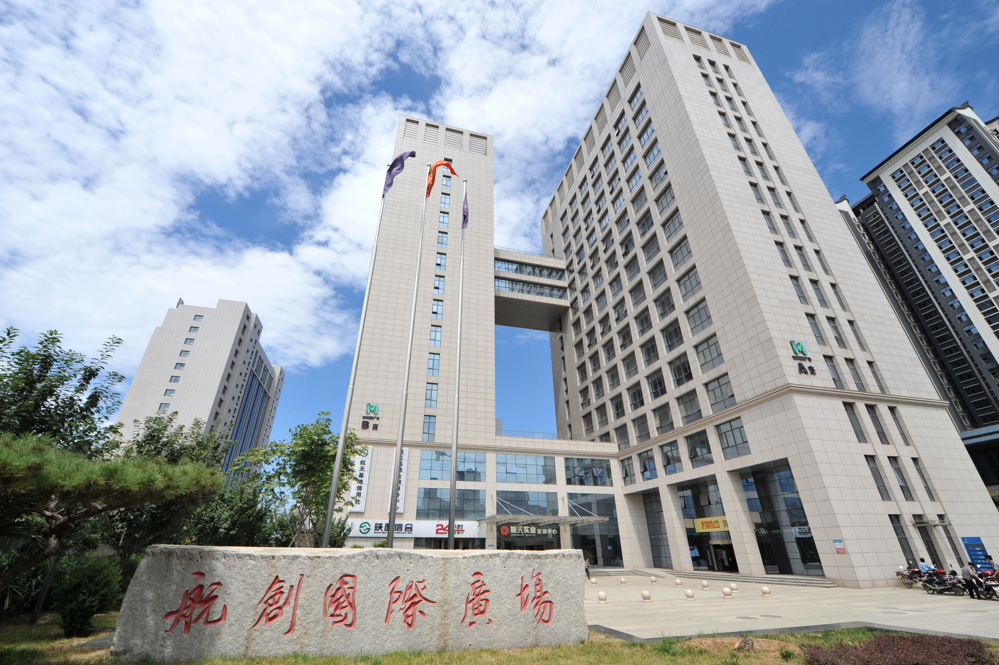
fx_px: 388
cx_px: 500
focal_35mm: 14
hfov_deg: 104.3
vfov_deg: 81.1
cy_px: 332
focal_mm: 14
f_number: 14
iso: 320
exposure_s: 1/320
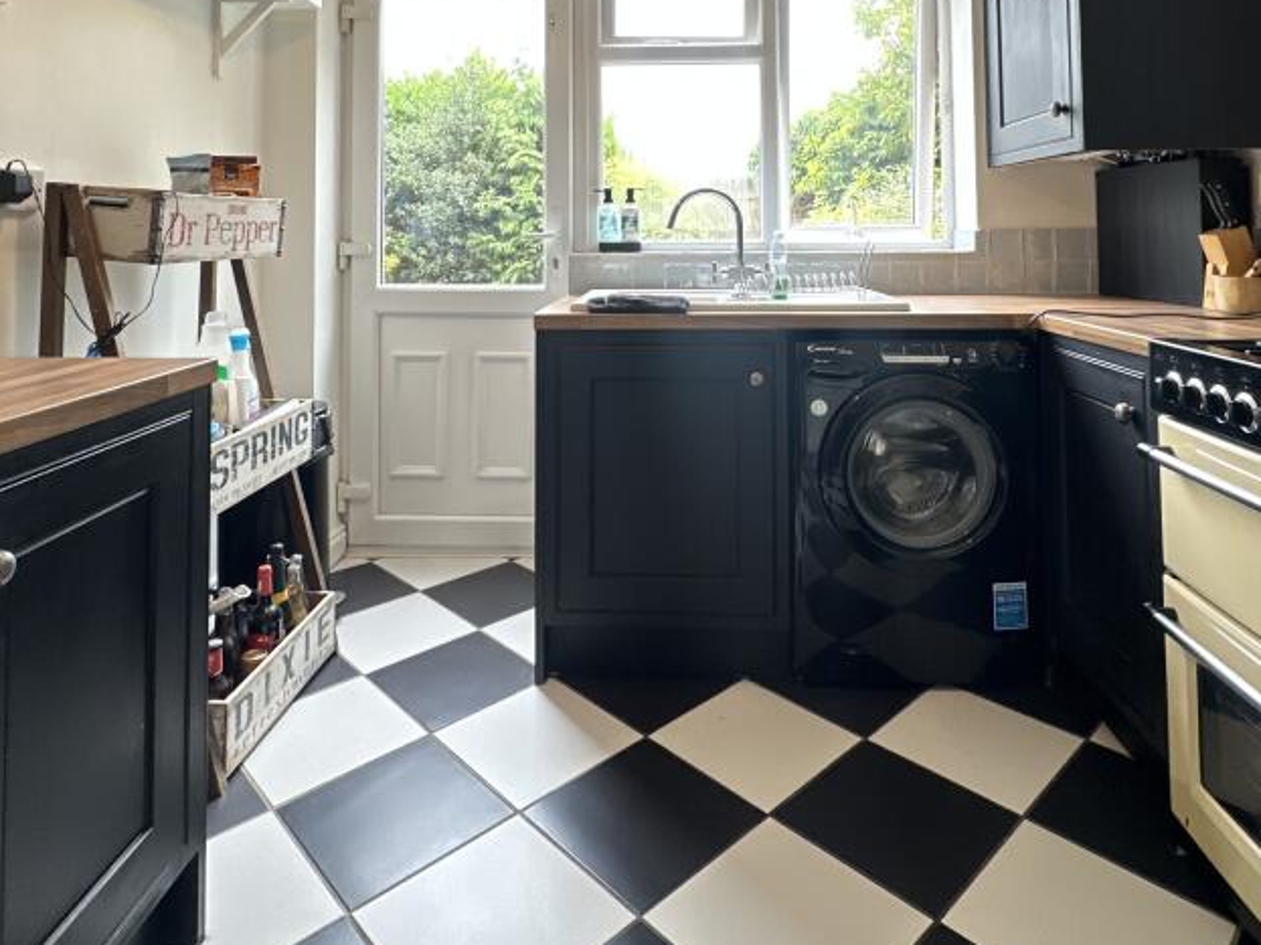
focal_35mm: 23
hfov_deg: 73.9
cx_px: 646
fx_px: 838
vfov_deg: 55.0
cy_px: 196
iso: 320
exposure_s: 1/69
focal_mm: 2.22
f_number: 2.2
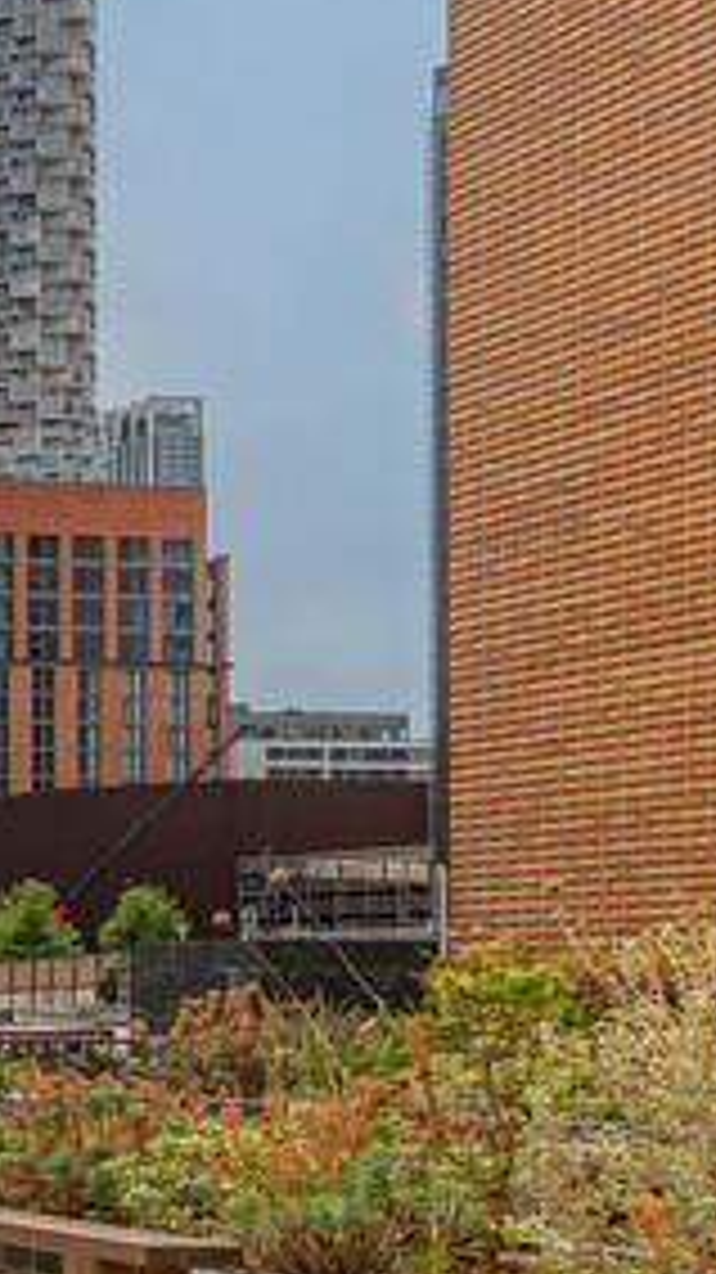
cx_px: -1243
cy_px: 1110
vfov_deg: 37.0
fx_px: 1790
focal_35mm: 53
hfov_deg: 12.8
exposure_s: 1/1000
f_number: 5
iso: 100
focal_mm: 14
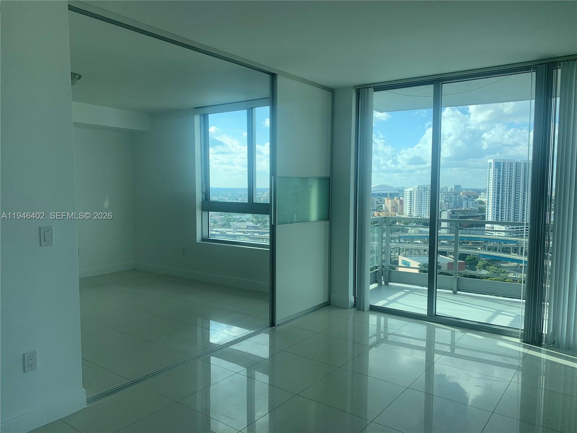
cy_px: 216
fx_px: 433
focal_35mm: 26
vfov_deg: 53.1
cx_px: 288
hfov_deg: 67.3
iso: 25
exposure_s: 1/911
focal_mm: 4.25
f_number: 1.8
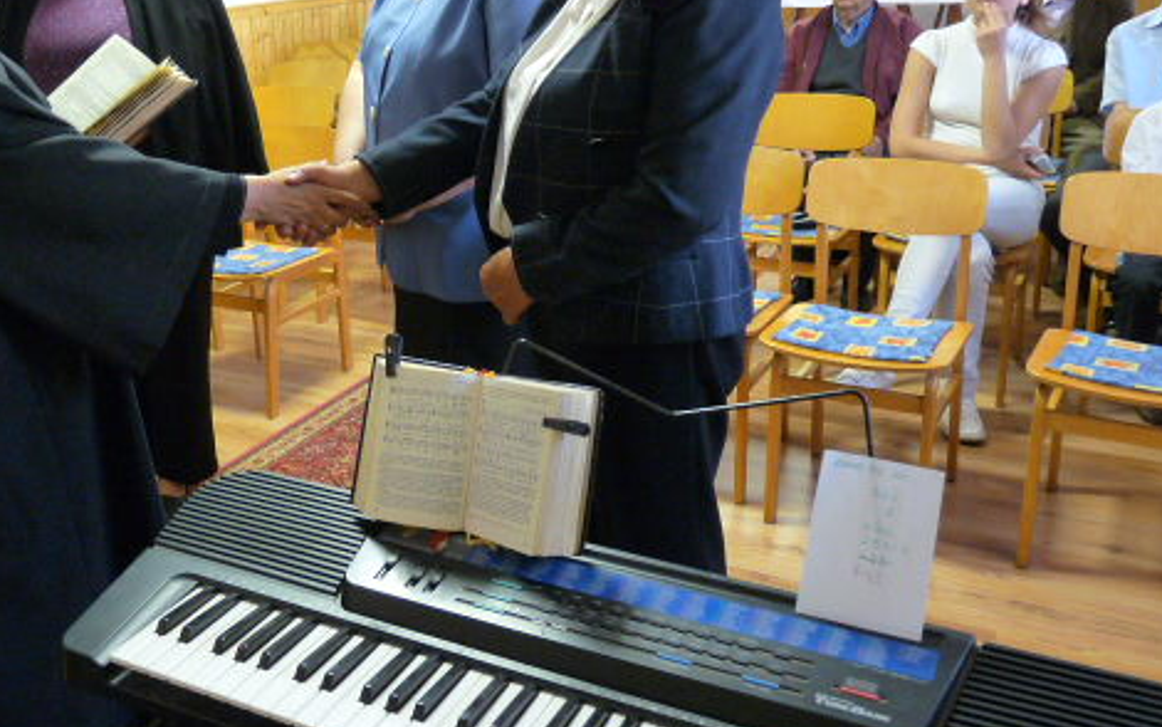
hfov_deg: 49.5
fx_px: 1235
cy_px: 225
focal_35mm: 39
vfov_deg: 32.4
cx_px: 383
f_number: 2.8
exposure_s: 1/8
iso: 400
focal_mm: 4.8
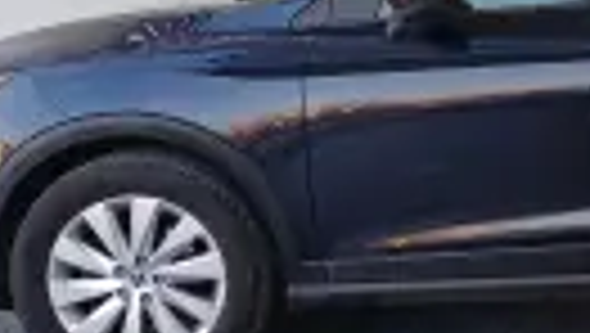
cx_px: 644
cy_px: 72
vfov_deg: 16.0
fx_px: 1175
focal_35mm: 75
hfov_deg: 26.1
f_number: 1.8
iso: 64
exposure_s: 1/100
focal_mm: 4.65
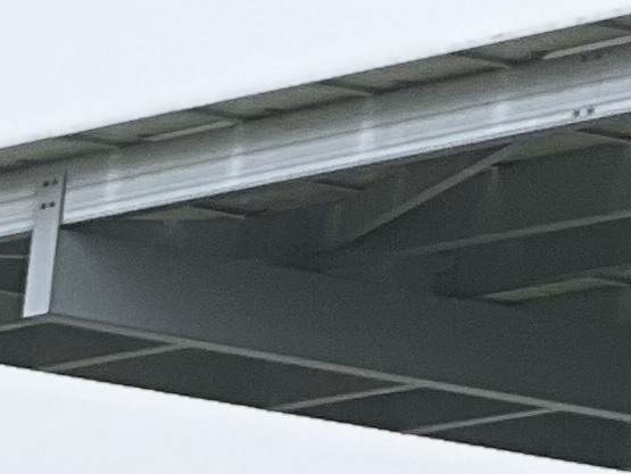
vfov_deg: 2.6
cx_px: -1464
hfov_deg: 3.4
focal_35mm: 559
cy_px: 1374
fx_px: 10196
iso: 25
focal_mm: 9
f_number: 2.8
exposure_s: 1/161
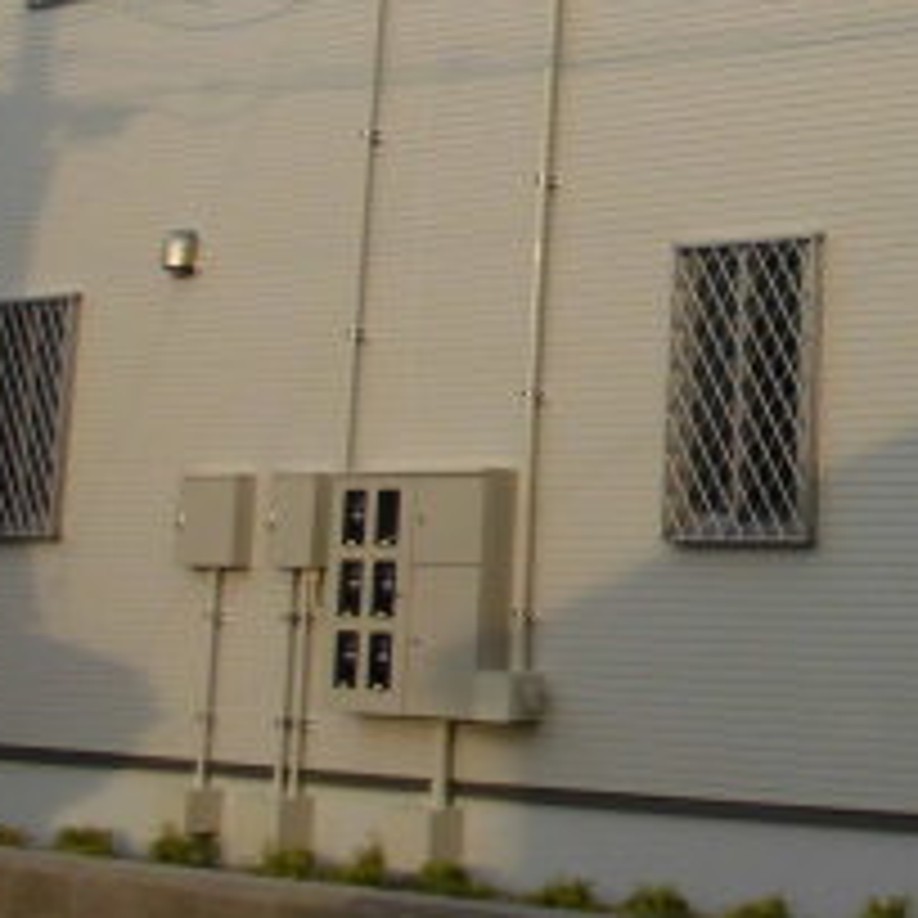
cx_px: 1156
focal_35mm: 72
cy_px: 94
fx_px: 2160
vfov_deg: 23.4
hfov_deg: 21.9
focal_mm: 4.6
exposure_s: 1/200
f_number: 3.5
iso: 100
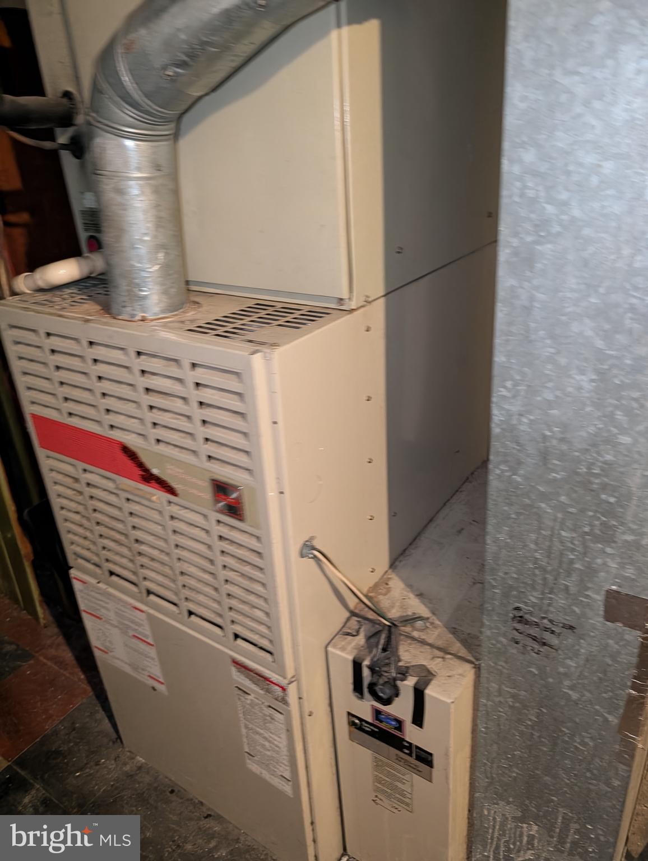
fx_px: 598
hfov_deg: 56.9
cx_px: 324
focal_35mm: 24
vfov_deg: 71.5
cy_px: 430
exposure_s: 1/30.3
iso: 1003
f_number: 1.68
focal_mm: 6.9
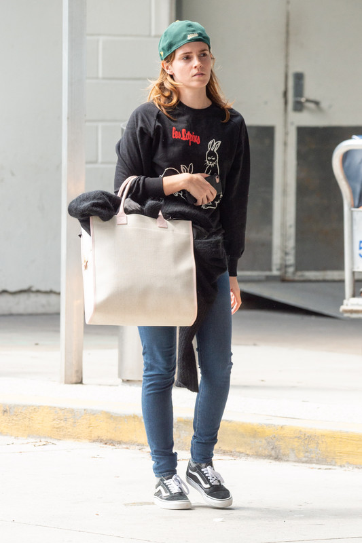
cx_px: 181
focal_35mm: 280
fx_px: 4225
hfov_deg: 4.9
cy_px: 272
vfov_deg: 7.4
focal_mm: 280
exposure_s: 1/640
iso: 800
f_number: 8
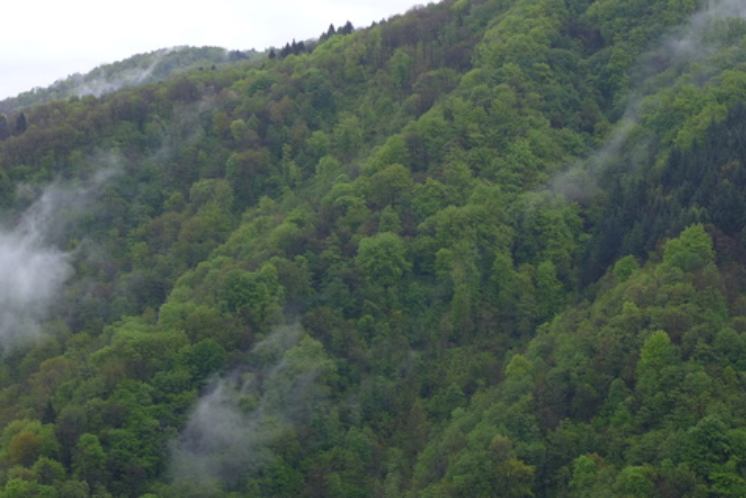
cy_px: 232
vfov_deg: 16.5
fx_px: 1721
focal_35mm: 83
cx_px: 494
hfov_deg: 24.3
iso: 80
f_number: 2.8
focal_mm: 10.8
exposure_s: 1/160
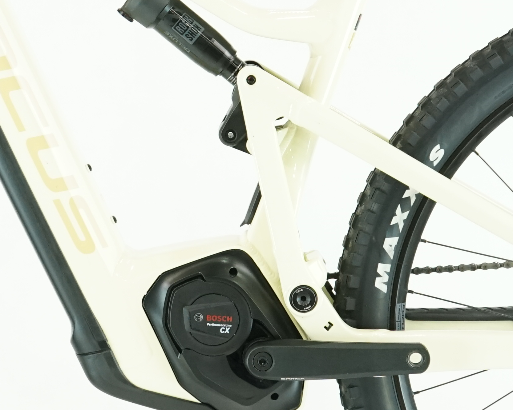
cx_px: 116
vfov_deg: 9.1
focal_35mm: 169
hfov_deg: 11.4
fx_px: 2566
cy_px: 93
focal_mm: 50
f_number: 5
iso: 1600
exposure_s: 1/200
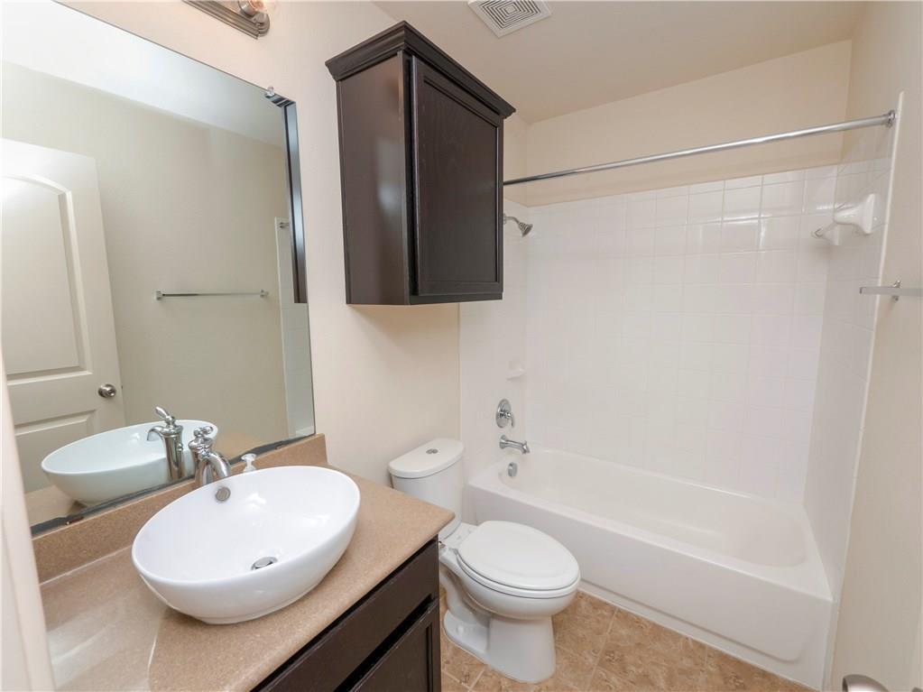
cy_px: 346
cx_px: 462
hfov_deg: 102.1
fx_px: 373
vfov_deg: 85.7
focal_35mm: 14
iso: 500
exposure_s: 1/160
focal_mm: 7
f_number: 5.6
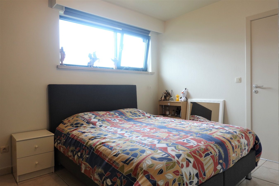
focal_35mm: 24
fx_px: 186
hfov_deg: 73.7
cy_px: 93
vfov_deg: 53.1
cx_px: 140
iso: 200
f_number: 3.2
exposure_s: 1/30
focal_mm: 9
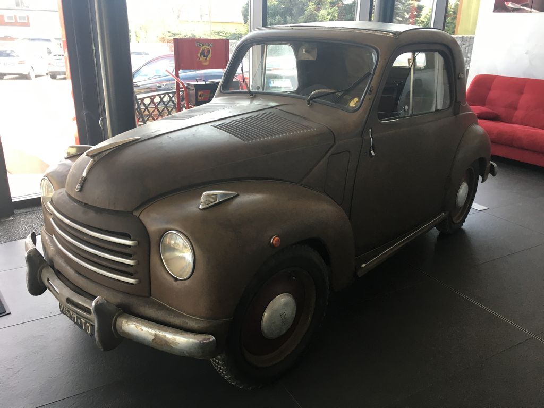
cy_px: 204
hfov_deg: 61.7
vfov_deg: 48.2
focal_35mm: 29
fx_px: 456
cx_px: 272
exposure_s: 1/33
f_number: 2.2
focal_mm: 4.15
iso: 32
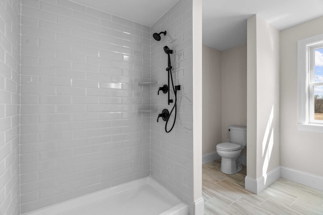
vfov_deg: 73.7
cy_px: 108
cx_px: 162
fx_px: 144
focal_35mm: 16
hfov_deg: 96.7
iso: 320
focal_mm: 16
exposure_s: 1/2
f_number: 7.1
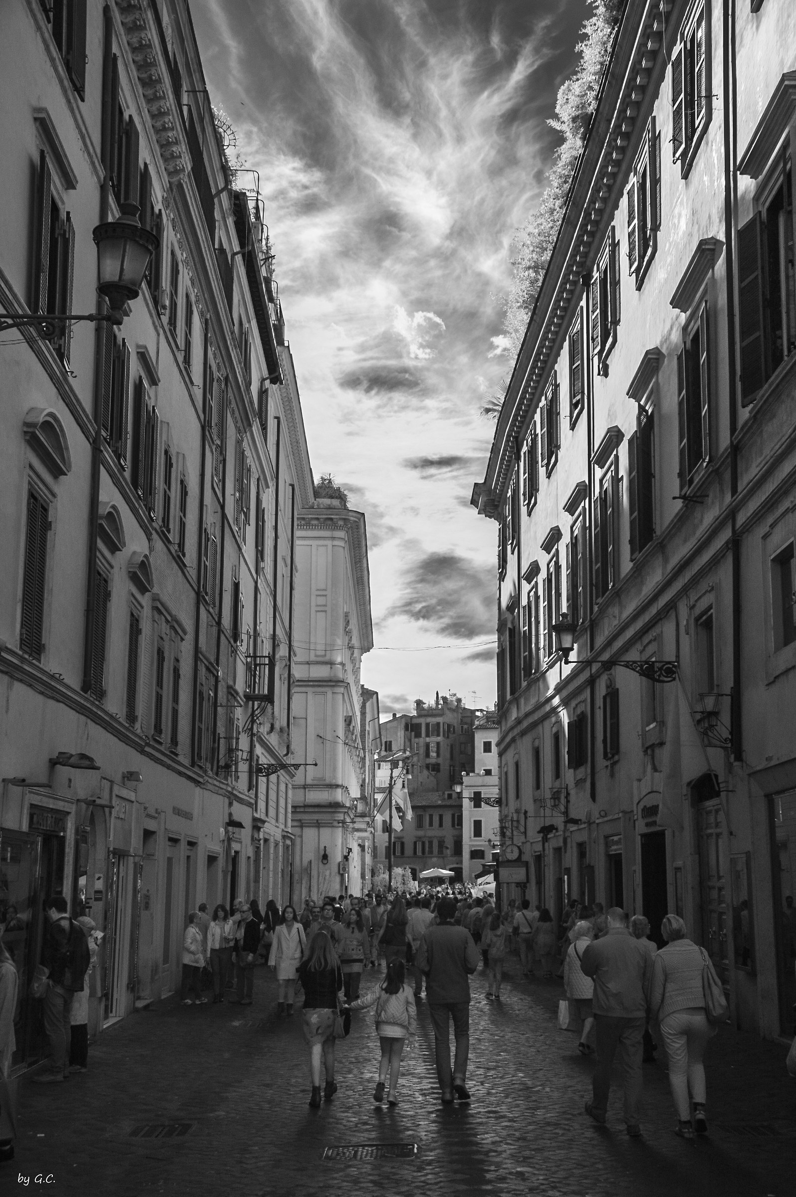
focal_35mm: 45
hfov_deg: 29.8
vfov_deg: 43.6
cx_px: 398
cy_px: 598
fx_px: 1496
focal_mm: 30
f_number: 6.3
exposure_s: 1/500
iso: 200
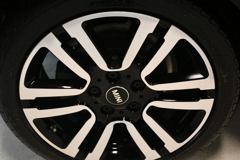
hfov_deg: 30.1
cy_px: 80
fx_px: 446
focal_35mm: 67
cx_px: 120
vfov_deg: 20.3
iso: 2200
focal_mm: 45
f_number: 4.5
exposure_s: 1/125
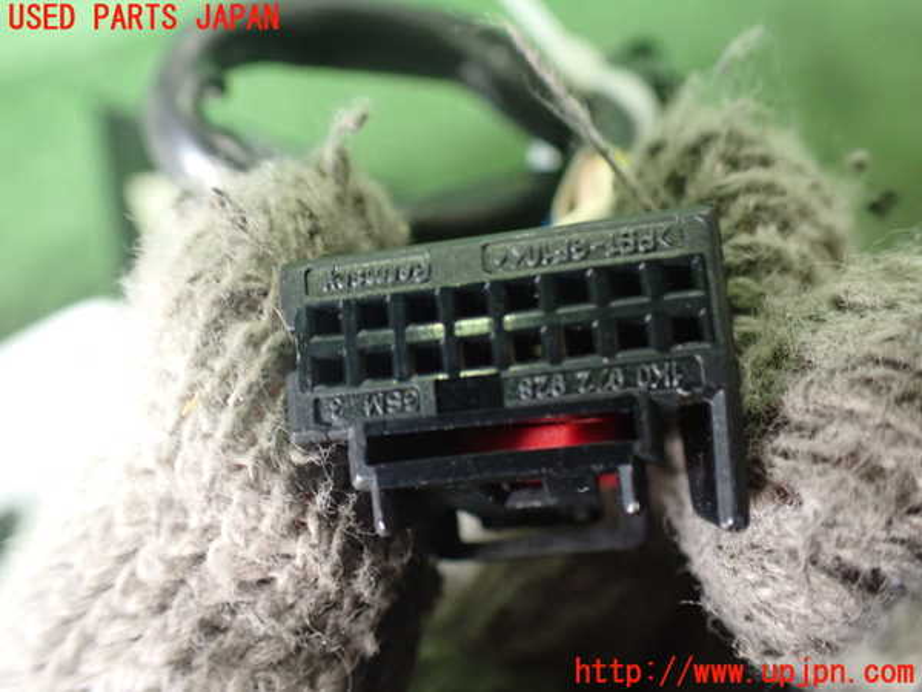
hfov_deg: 60.0
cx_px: 461
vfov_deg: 46.8
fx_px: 799
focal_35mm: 30
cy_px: 346
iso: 800
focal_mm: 5.4
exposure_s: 1/50
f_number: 2.3
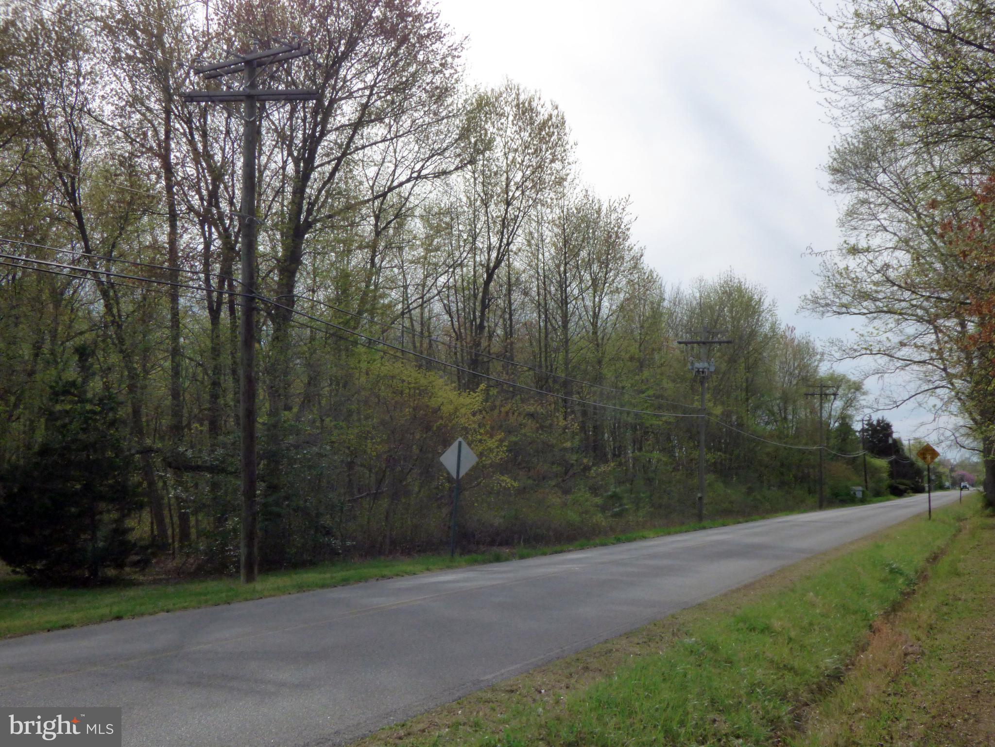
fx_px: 1121
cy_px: 374
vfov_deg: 36.8
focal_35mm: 39
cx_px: 498
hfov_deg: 47.9
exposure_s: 1/1600
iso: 400
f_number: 5.6
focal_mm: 7.07
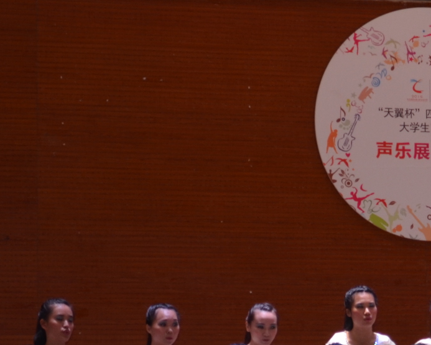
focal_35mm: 225
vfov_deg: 6.9
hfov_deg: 8.4
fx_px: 2867
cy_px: 303
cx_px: 621
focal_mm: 45
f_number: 5.3
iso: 400
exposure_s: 1/80
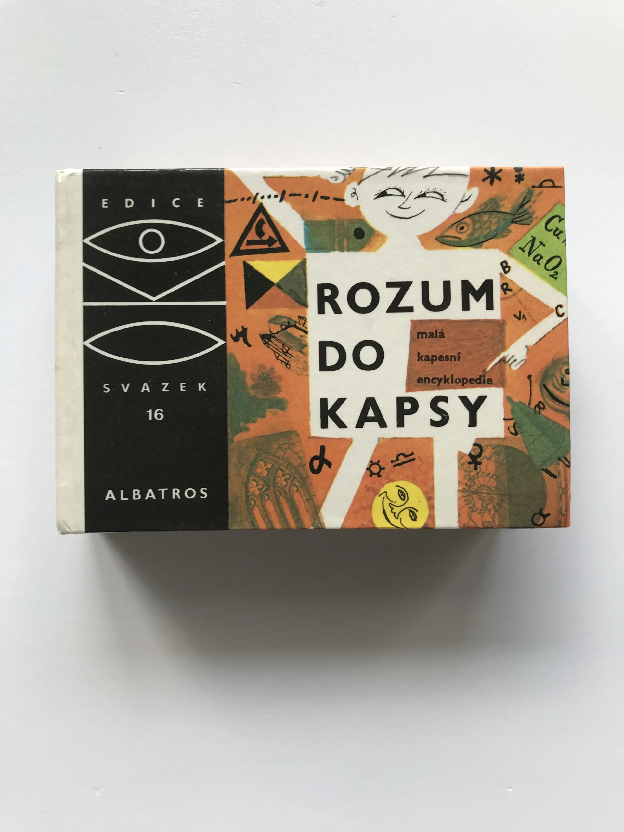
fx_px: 673
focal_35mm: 28
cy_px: 416
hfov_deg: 49.7
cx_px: 312
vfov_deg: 63.4
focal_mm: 3.99
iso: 20
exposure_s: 1/99
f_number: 1.8
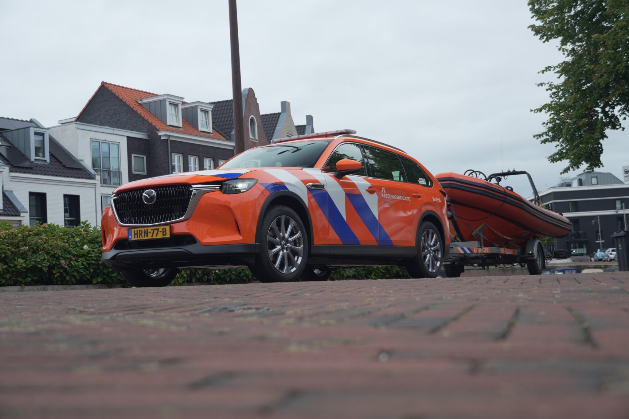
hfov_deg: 41.1
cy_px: 210
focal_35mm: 48
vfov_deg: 28.1
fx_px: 839
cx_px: 314
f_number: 4.5
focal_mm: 32
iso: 125
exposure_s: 1/100
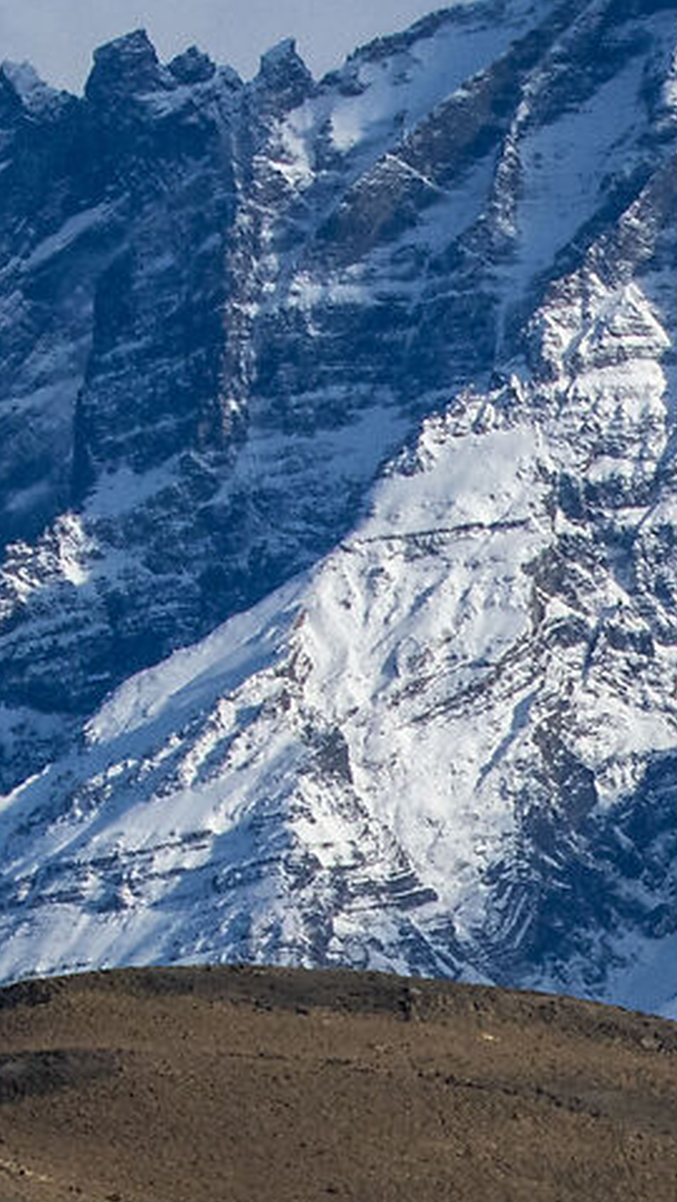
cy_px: 1598
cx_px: 1196
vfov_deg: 4.8
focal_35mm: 446
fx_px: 14211
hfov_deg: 2.7
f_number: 10
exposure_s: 1/2500
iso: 800
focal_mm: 55
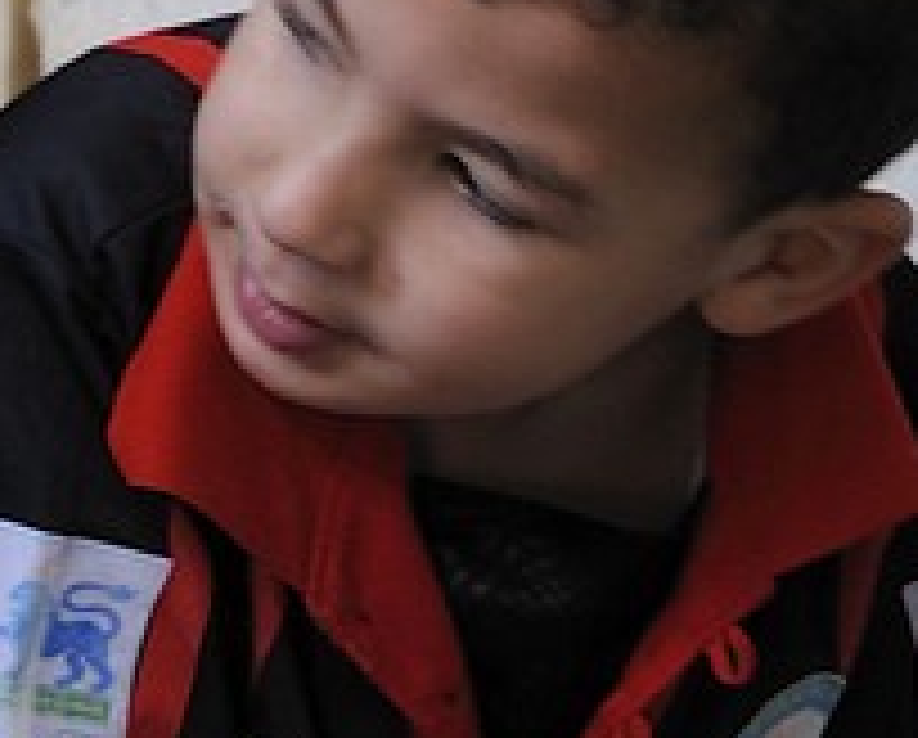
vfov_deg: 6.6
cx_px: -2106
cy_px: 464
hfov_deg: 7.1
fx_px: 6397
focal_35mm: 235
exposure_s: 1/40
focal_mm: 32
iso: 200
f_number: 2.8
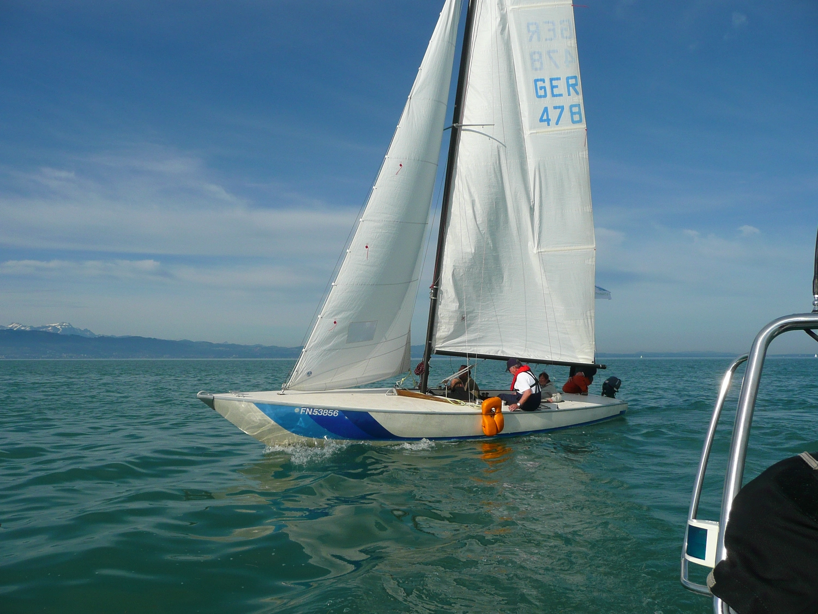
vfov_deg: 49.7
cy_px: 307
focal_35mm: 28
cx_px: 409
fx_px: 662
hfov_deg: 63.4
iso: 100
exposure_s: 1/500
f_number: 8
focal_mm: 4.6
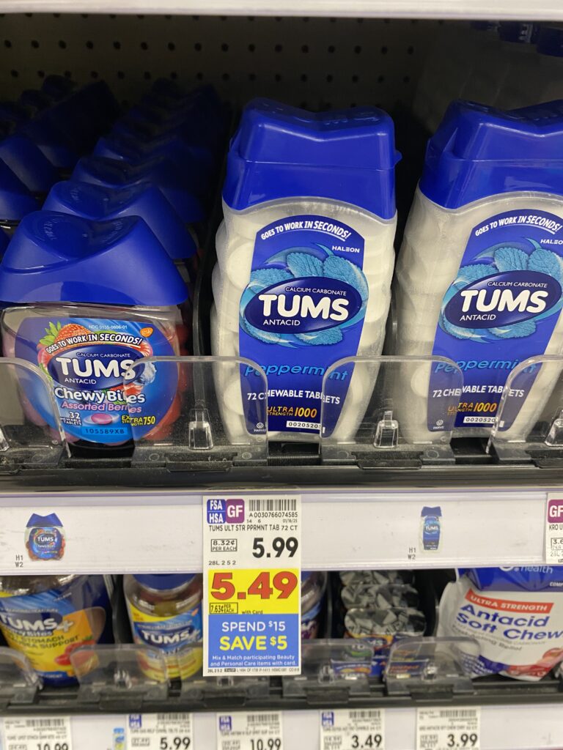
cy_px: 375
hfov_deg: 53.1
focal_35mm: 26
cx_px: 282
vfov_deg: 67.3
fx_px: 564
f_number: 1.8
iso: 160
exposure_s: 1/41
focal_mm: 4.25
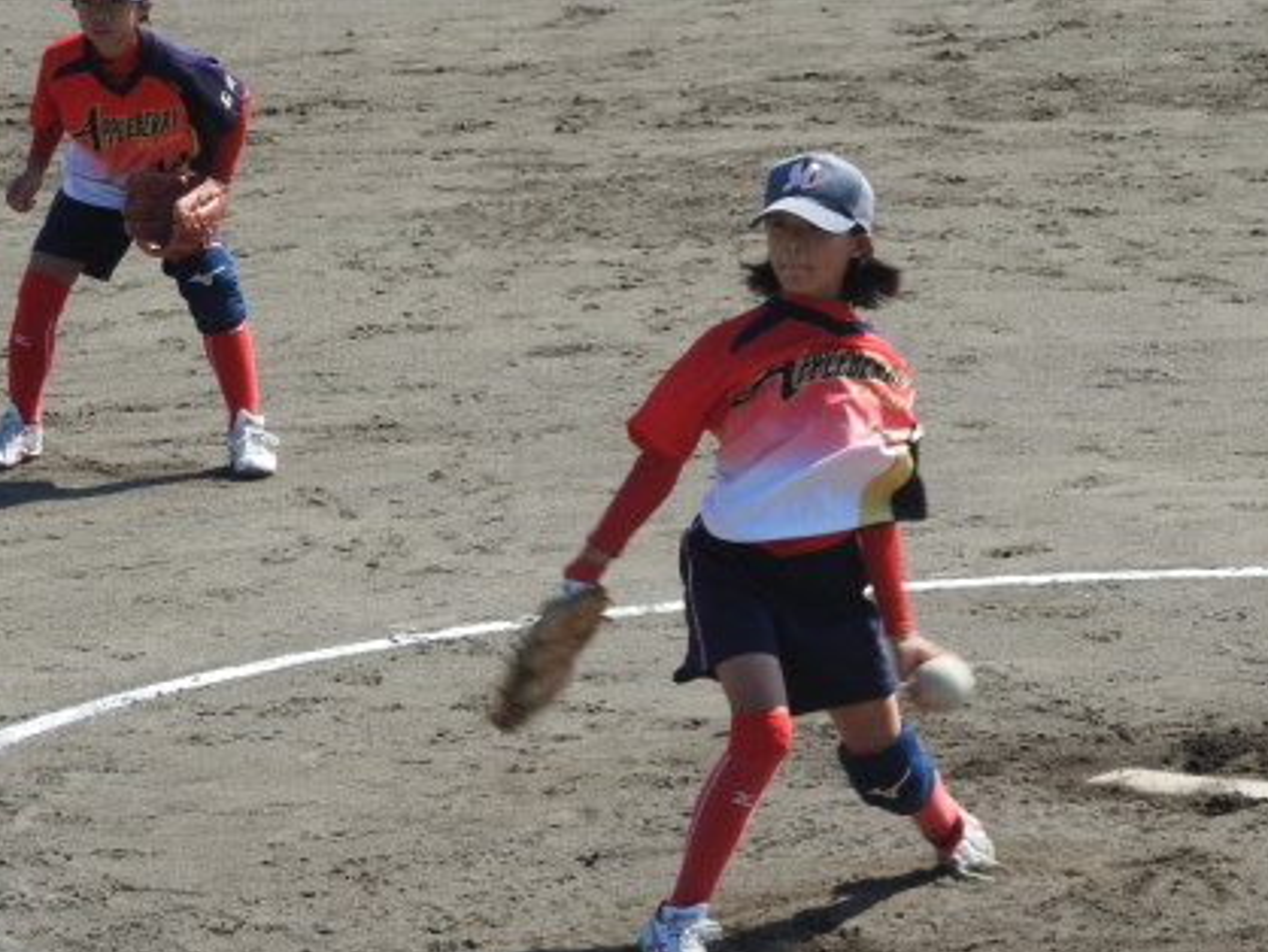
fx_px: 10519
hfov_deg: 6.9
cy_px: 631
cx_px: 761
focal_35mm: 287
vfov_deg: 5.2
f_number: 5.3
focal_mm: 35.8
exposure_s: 1/320
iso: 100
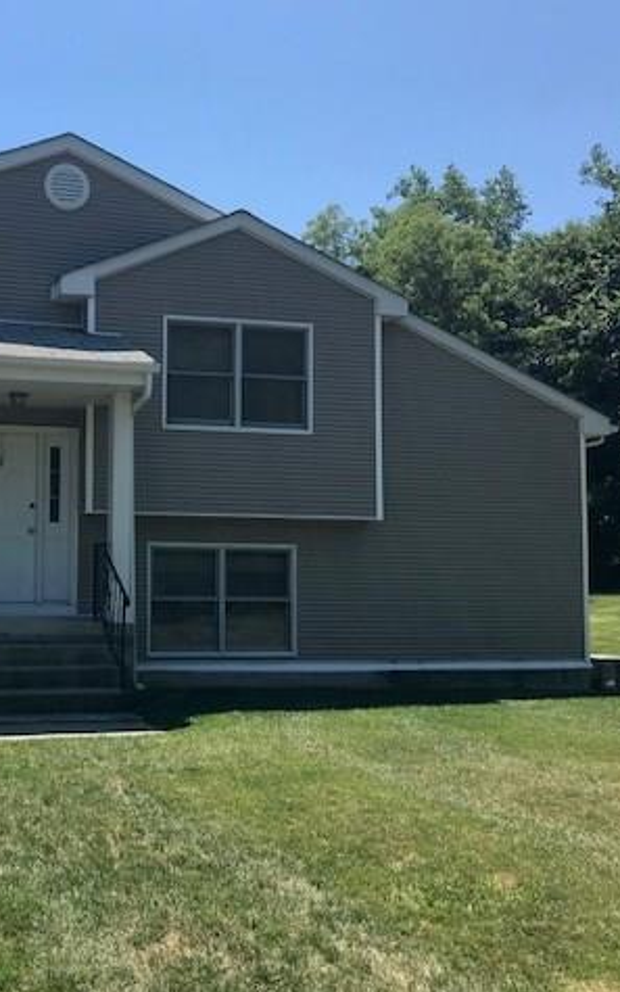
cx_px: 67
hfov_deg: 30.6
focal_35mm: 40
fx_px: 1081
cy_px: 499
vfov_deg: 49.3
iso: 20
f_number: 1.8
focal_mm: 3.99
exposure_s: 1/1681
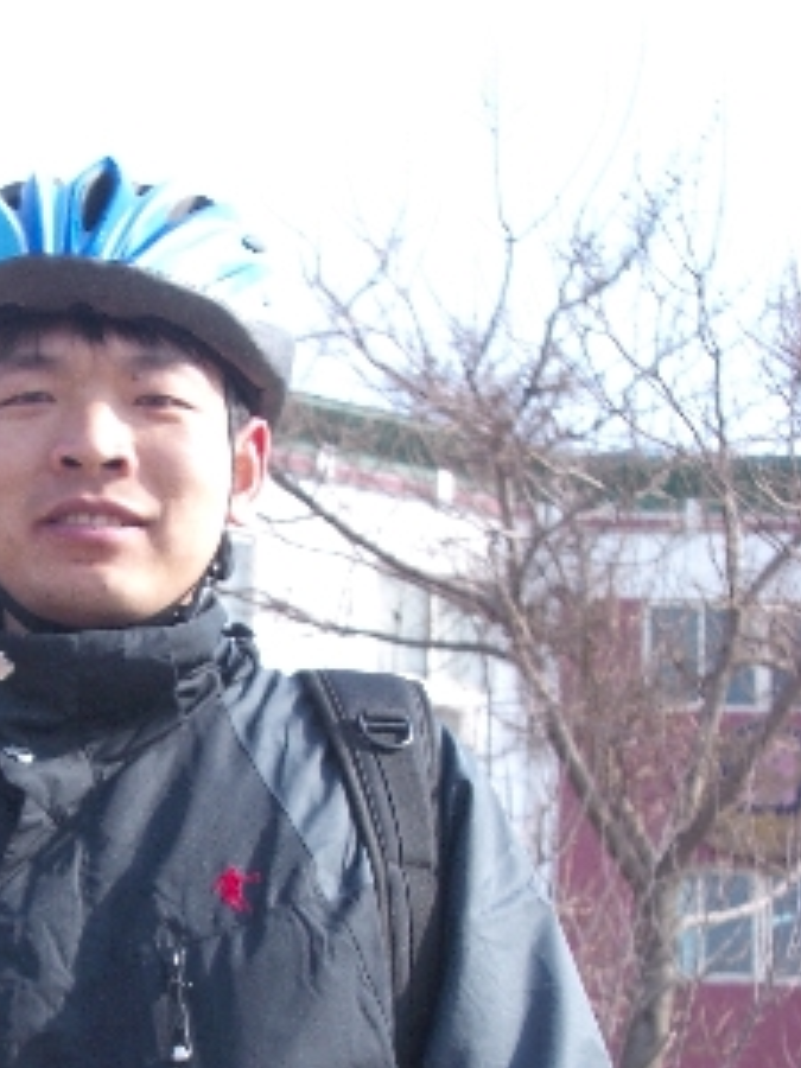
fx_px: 2900
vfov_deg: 20.5
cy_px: 954
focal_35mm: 94
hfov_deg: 15.5
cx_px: 57
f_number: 3.1
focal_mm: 8.2
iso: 50
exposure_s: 1/250
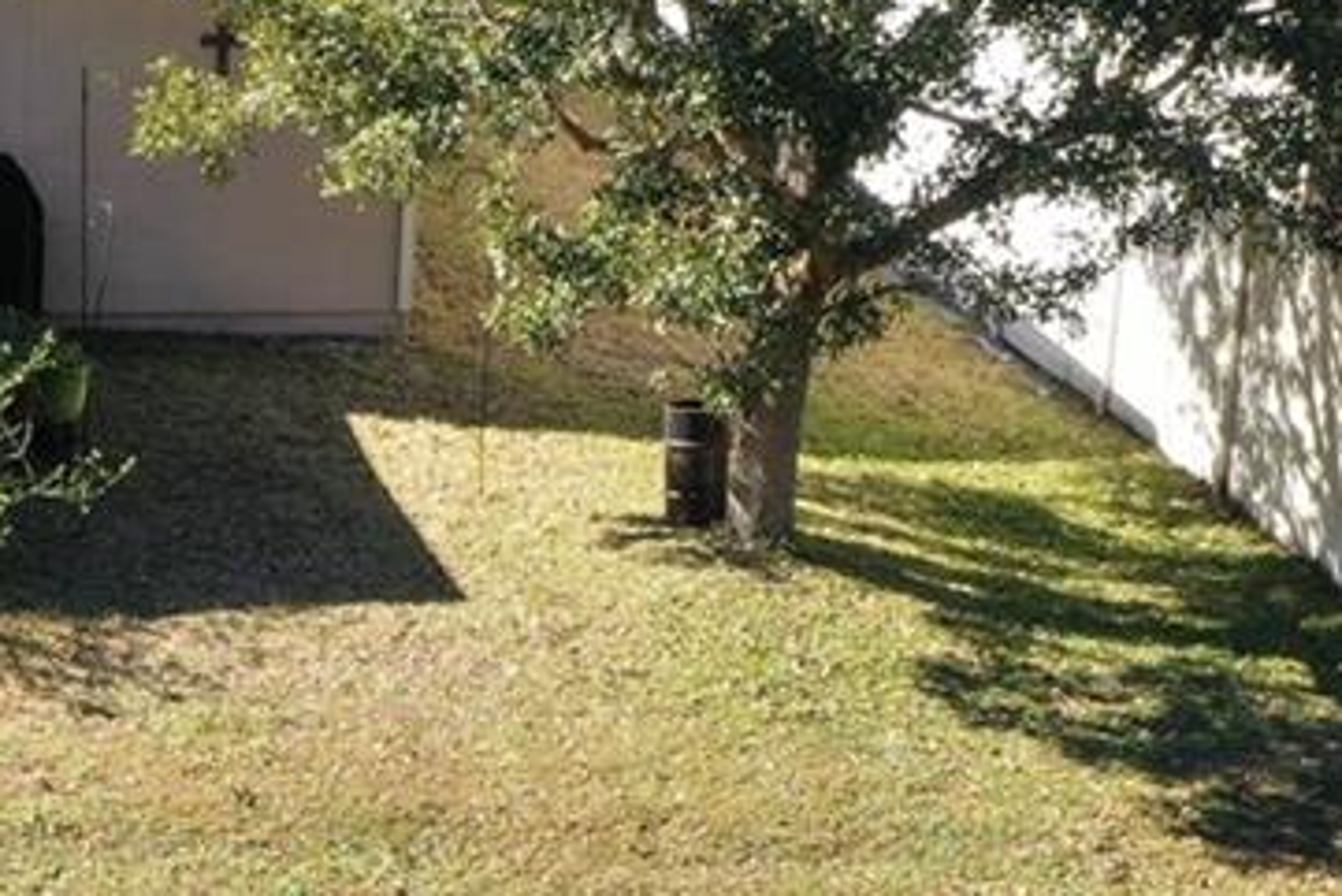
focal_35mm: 124
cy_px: 859
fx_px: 4624
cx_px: -424
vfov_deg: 11.0
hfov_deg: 15.7
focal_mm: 10.26
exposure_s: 1/120
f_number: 6.3
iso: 100
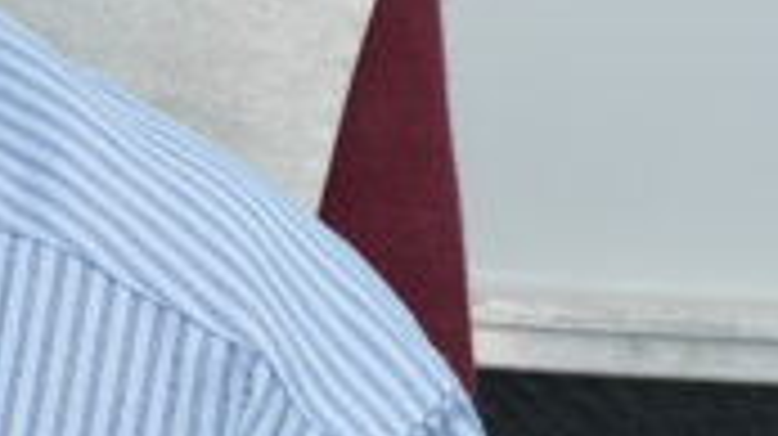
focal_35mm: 292
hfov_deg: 7.1
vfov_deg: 4.1
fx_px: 6024
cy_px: -461
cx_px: -760
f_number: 6.3
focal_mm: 47.2
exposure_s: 1/125
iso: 400
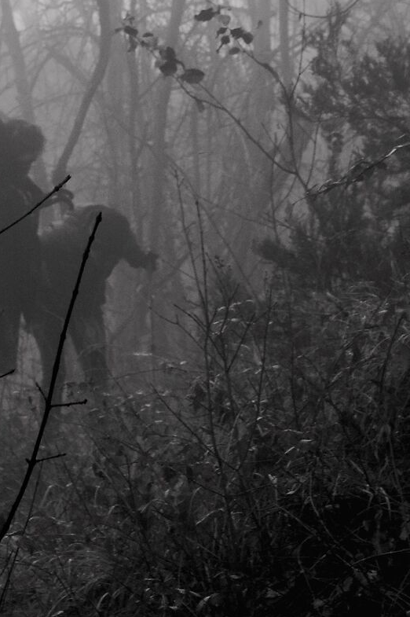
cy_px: 47
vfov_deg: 6.4
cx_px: 50
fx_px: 5493
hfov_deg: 4.3
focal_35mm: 321
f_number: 10
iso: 400
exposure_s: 1/160
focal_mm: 70
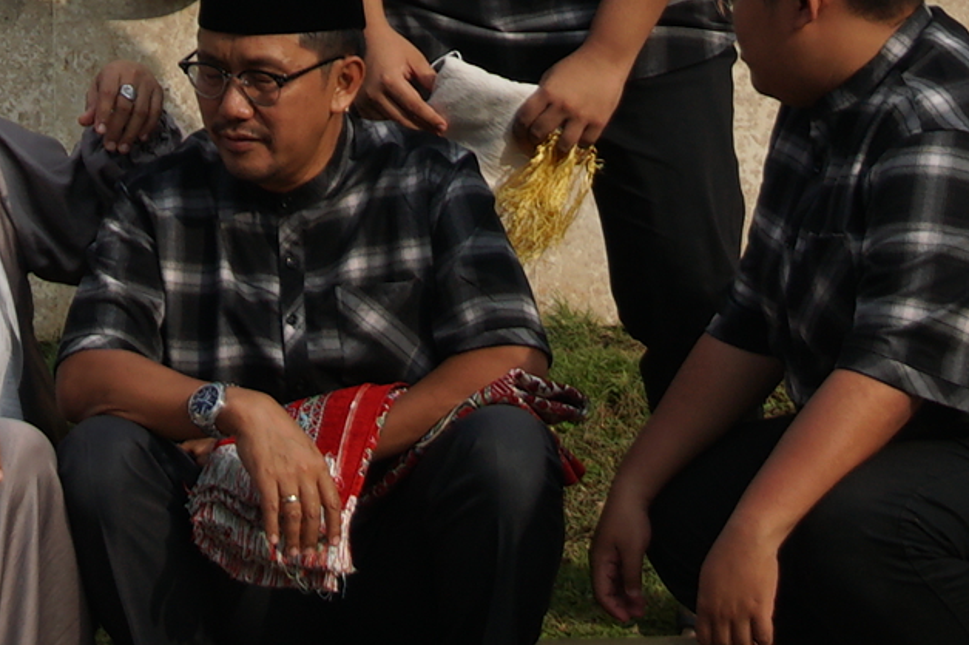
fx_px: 7920
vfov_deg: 4.6
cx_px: 503
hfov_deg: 7.0
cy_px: -897
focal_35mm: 294
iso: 100
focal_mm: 41
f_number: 5
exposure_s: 1/640
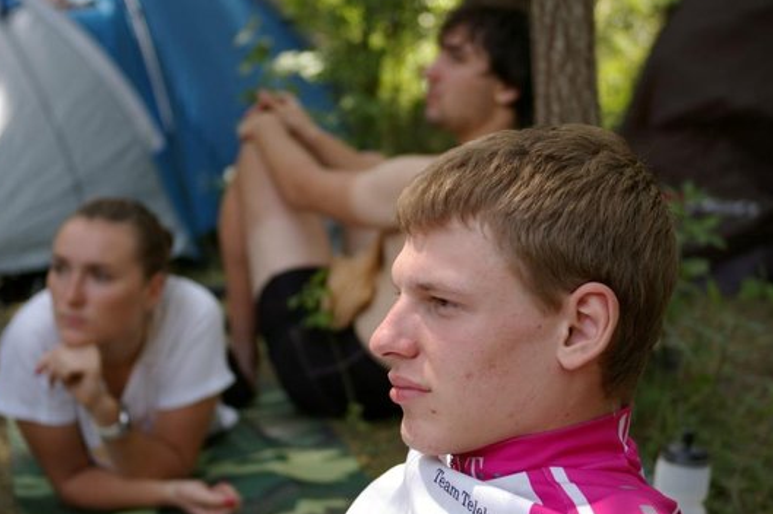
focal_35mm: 68
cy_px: 268
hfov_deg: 29.7
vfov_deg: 20.0
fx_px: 1459
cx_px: 374
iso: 200
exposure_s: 1/400
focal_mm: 40
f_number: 2.8
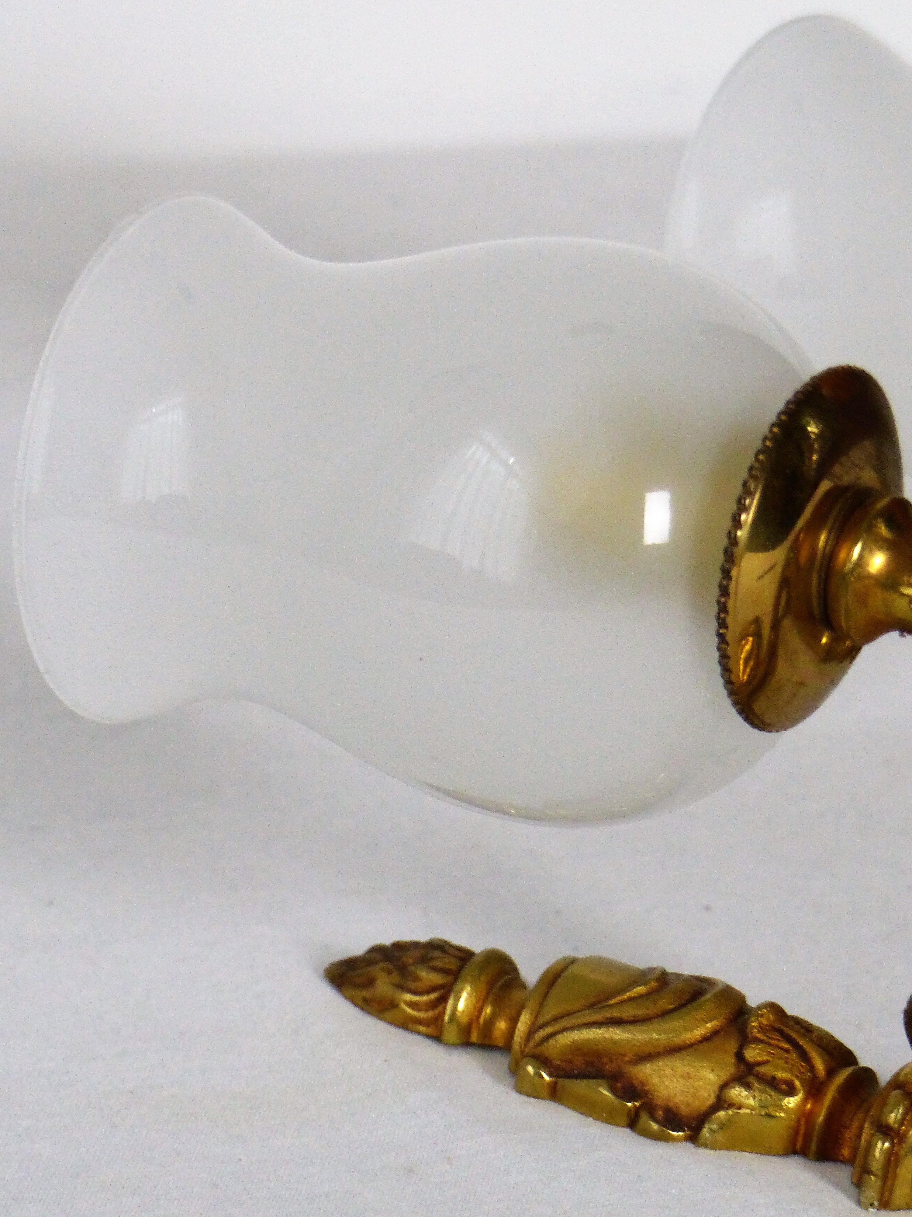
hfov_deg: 6.0
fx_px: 8677
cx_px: 456
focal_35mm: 247
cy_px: 608
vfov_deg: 8.0
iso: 400
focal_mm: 40.4
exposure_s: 1/80
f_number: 2.8
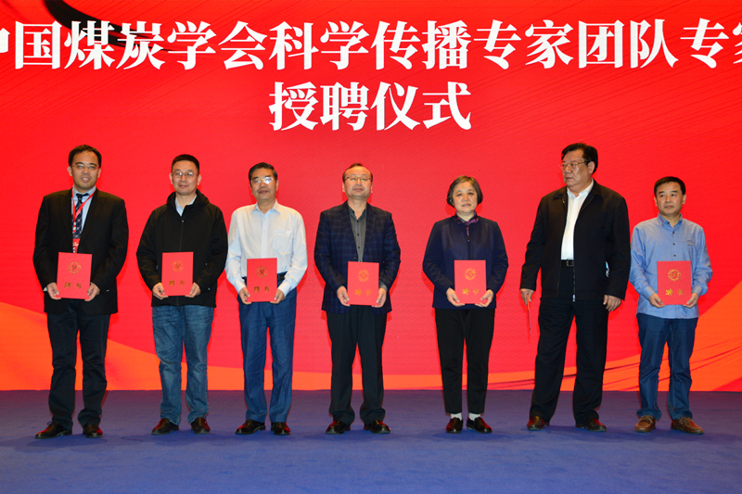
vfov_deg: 37.8
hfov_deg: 54.4
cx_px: 371
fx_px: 721
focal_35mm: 35
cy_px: 247
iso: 640
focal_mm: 35
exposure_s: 1/60
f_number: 4
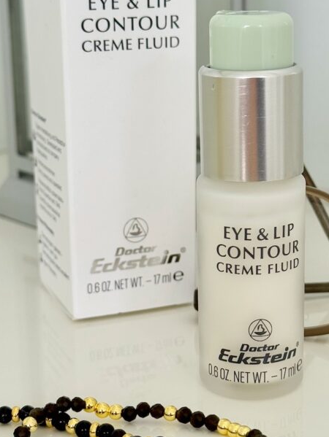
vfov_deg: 23.8
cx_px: 213
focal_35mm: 82
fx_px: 1038
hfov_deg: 18.0
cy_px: 203
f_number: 1.78
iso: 80
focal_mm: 6.76
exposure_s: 1/121
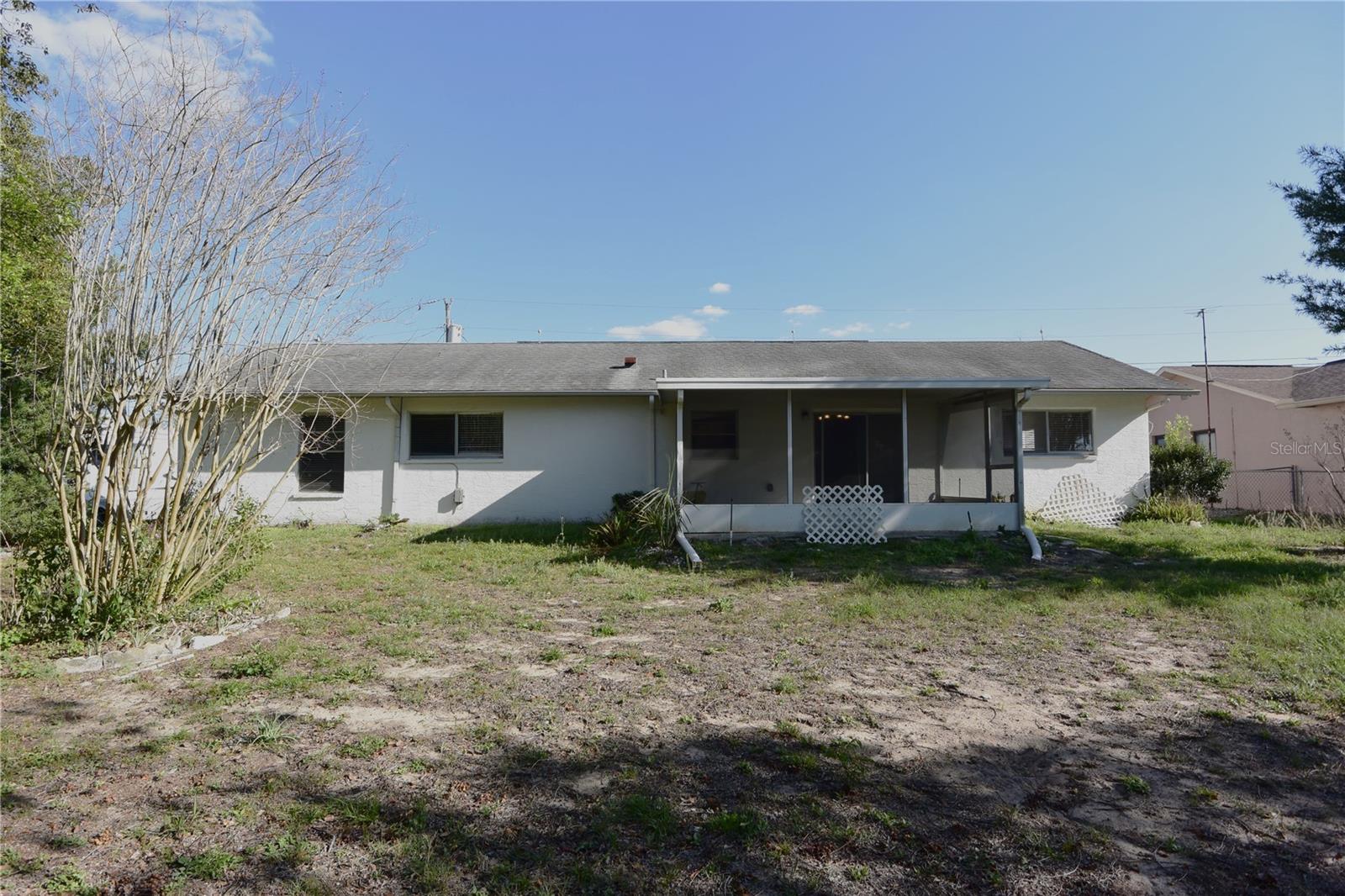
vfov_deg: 67.4
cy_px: 448
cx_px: 672
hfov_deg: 90.0
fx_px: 672
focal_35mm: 18
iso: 160
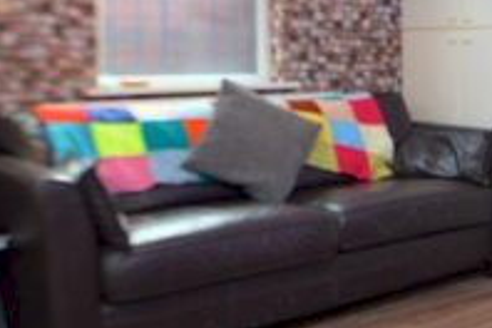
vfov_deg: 25.3
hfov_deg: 32.0
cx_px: 572
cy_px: 97
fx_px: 724
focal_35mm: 53
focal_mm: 10
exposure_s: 1/60
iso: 800
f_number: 4
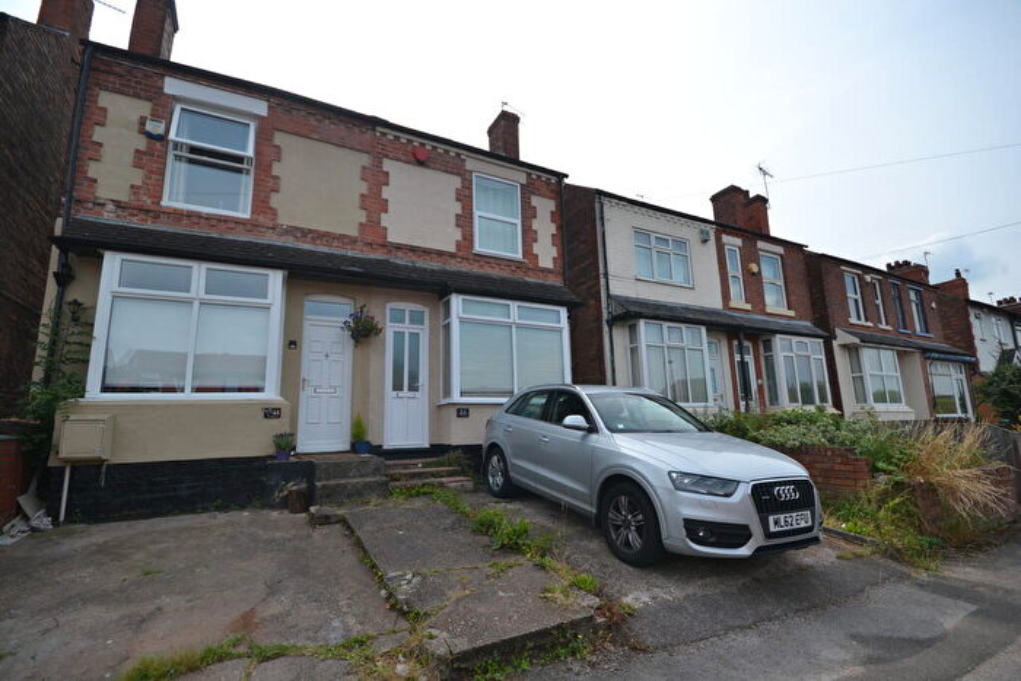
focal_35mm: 15
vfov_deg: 77.4
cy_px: 340
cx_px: 510
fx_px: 425
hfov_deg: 100.4
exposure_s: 1/250
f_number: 8
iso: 100
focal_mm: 10
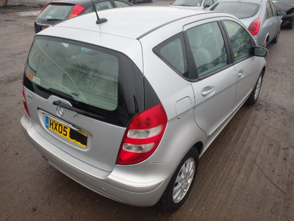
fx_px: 238
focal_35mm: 28
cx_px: 147
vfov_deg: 49.7
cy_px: 110
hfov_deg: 63.4
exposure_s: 1/60
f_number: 3.9
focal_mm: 5
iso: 125
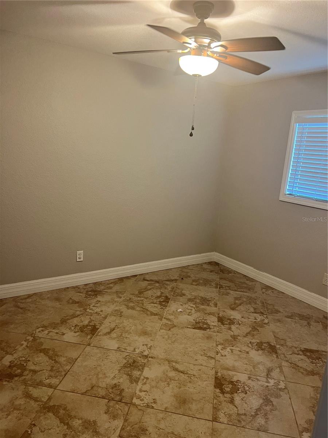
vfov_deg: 67.3
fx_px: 328
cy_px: 219
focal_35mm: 26
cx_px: 164
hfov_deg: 53.1
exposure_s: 1/60
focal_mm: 5.7
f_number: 1.5
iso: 200
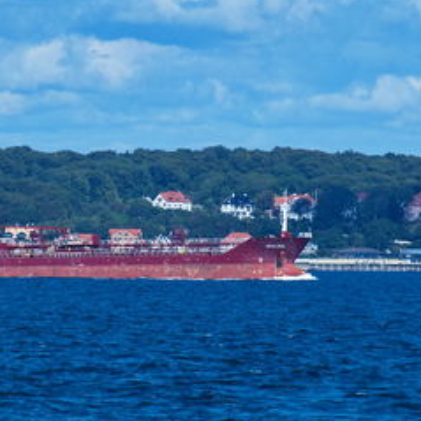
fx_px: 8792
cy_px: 196
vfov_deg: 2.7
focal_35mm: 639
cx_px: 94
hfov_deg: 2.7
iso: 400
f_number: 13
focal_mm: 300
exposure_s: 1/640
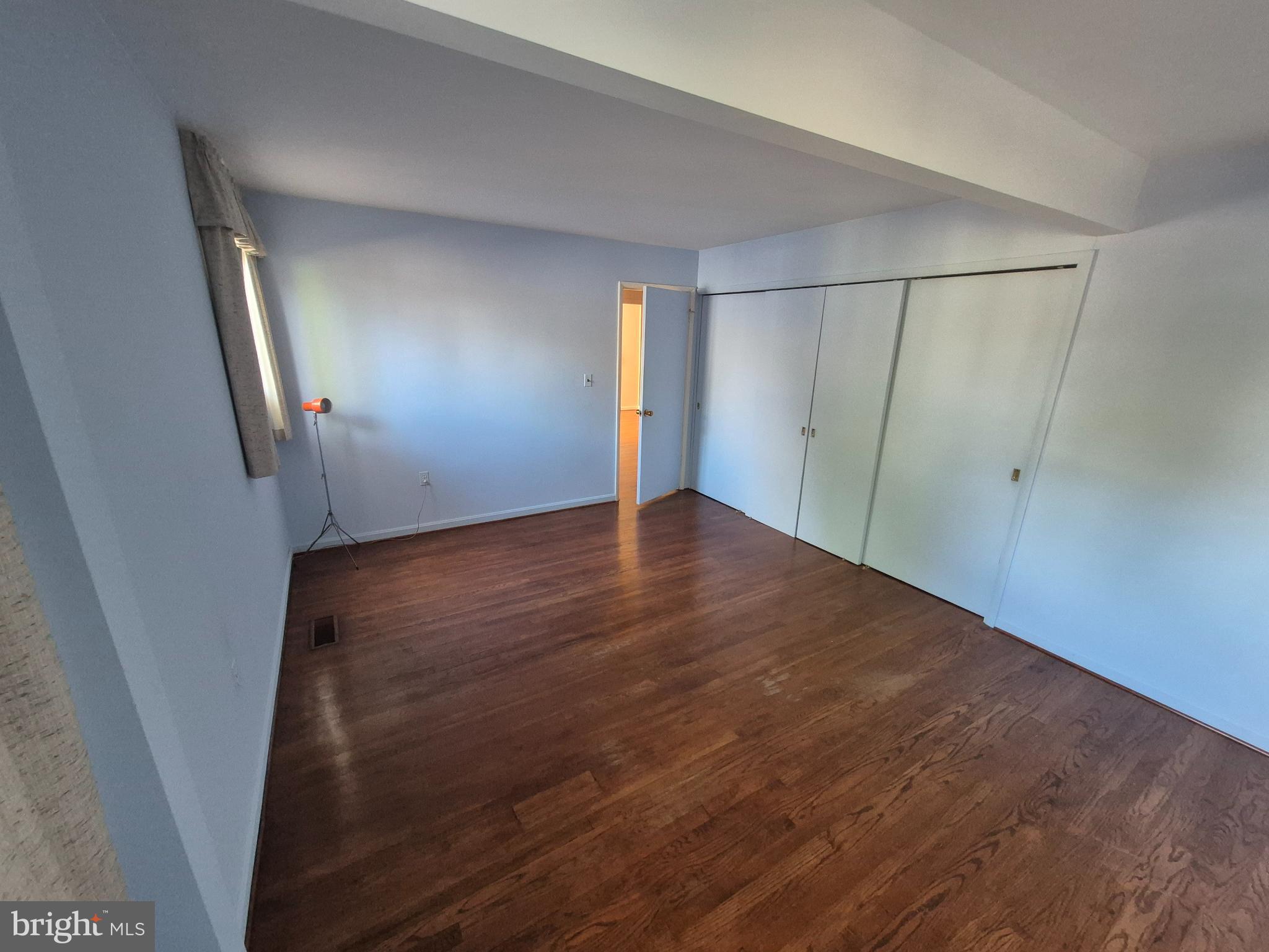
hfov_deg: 106.2
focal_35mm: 13
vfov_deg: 89.9
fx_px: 477
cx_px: 634
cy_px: 476
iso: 500
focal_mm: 1.74
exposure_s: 1/60
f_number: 2.2
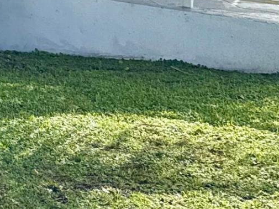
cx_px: -439
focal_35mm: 137
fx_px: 1103
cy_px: -117
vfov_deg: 10.4
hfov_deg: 11.4
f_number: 1.78
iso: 100
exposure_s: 1/2000
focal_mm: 6.76
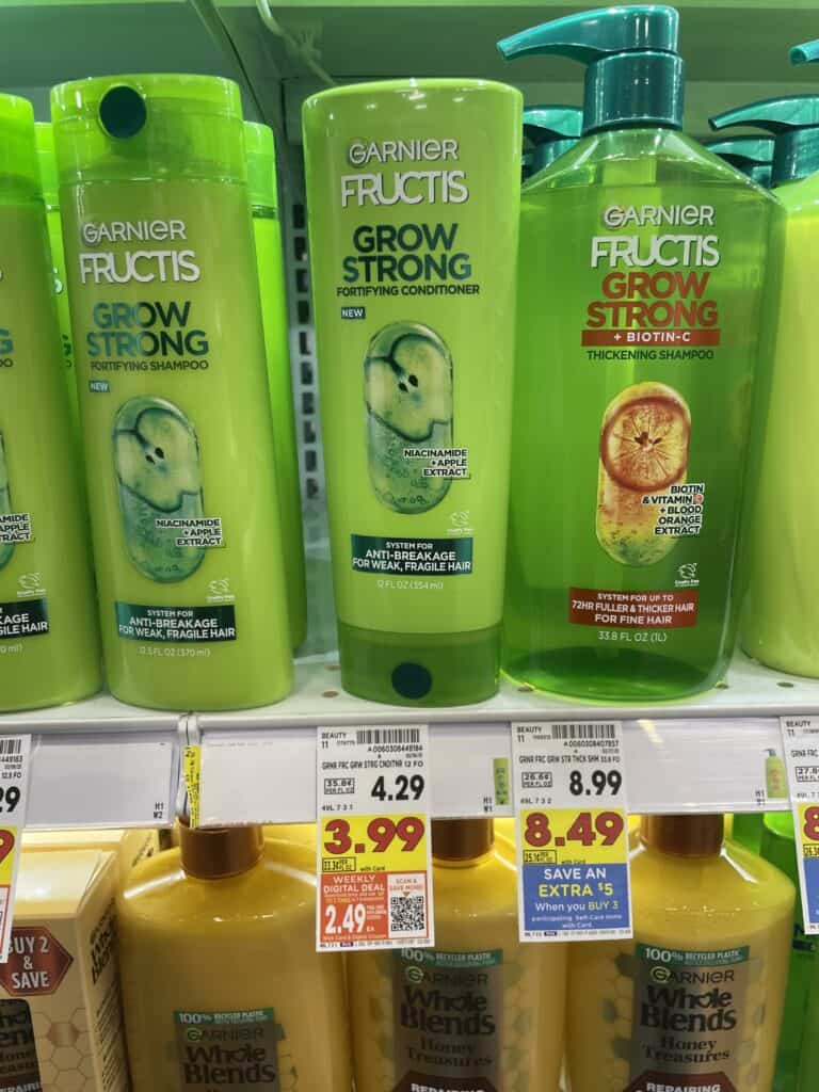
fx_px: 820
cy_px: 546
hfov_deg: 53.1
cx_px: 410
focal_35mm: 26
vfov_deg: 67.3
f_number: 1.6
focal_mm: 4.2
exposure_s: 1/120
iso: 100
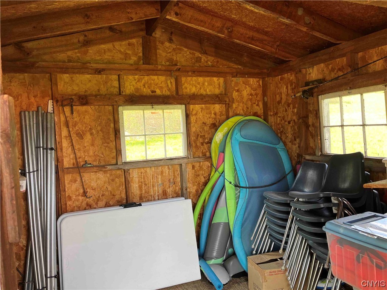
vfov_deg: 53.1
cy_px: 145
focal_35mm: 26
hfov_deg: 67.3
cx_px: 194
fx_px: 291
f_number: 1.6
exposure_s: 1/121
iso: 100
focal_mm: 5.1
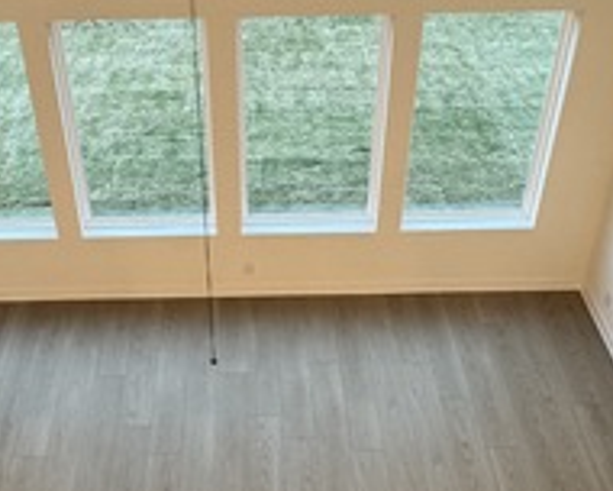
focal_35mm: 46
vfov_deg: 32.6
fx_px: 835
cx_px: 255
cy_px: 178
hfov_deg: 40.2
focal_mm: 2.22
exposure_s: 1/60
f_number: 2.2
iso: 250
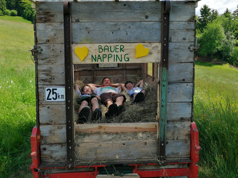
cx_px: 119
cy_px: 89
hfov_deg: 65.3
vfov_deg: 51.4
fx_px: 186
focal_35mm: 27
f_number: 1.8
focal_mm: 3.95
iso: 50
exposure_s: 1/1062
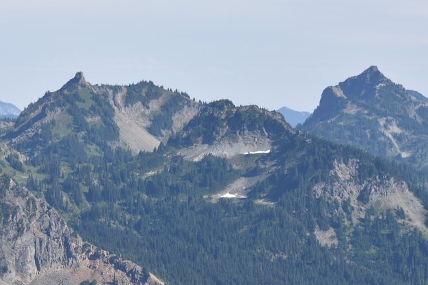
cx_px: 118
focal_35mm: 276
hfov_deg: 7.5
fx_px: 3280
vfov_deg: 5.0
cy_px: 280
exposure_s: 1/320
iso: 100
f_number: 7.1
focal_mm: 135
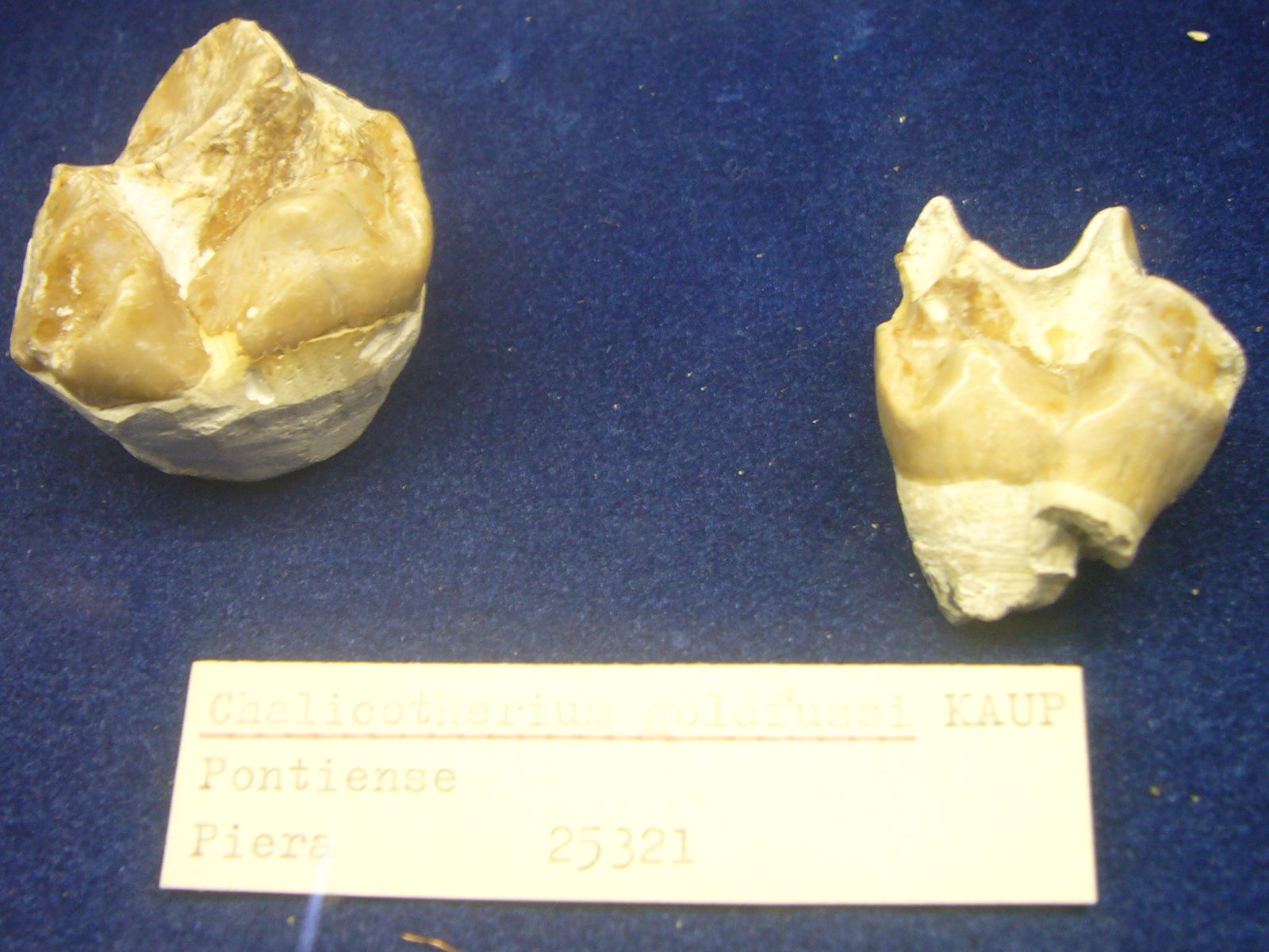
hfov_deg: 39.7
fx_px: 1760
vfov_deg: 30.3
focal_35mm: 48
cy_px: 476
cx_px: 634
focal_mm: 5.7
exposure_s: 1/20
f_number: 3
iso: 100
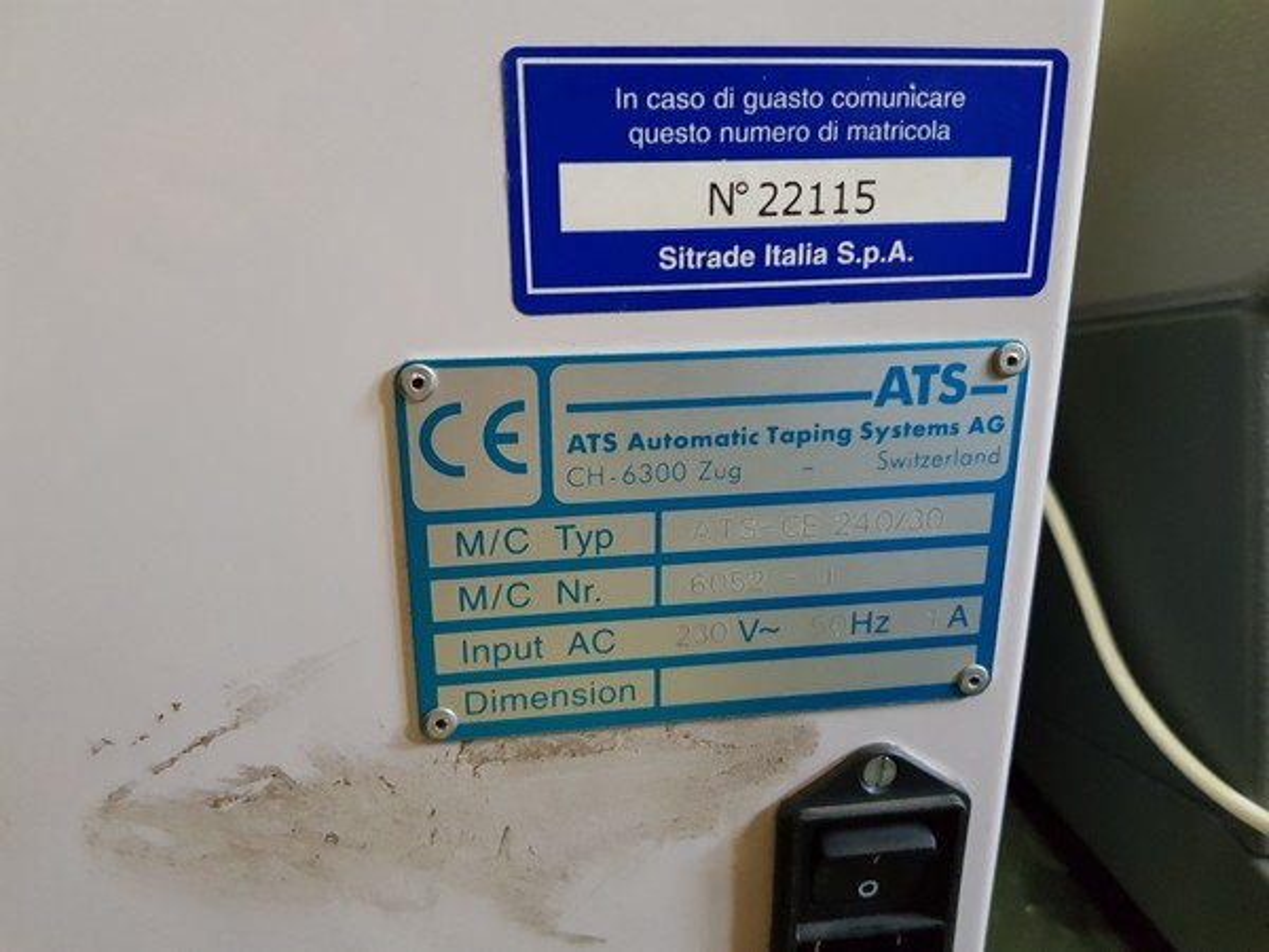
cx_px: 634
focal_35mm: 26
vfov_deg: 53.1
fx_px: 953
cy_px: 476
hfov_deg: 67.3
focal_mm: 4.2
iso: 800
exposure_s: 1/33
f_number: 1.7
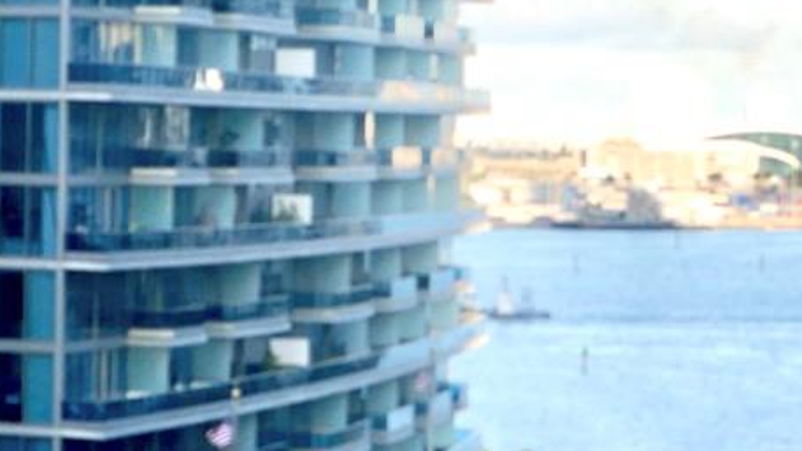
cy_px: 390
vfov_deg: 5.3
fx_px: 4870
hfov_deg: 9.4
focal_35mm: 229
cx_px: 520
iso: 200
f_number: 7.1
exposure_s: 1/160
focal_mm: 30
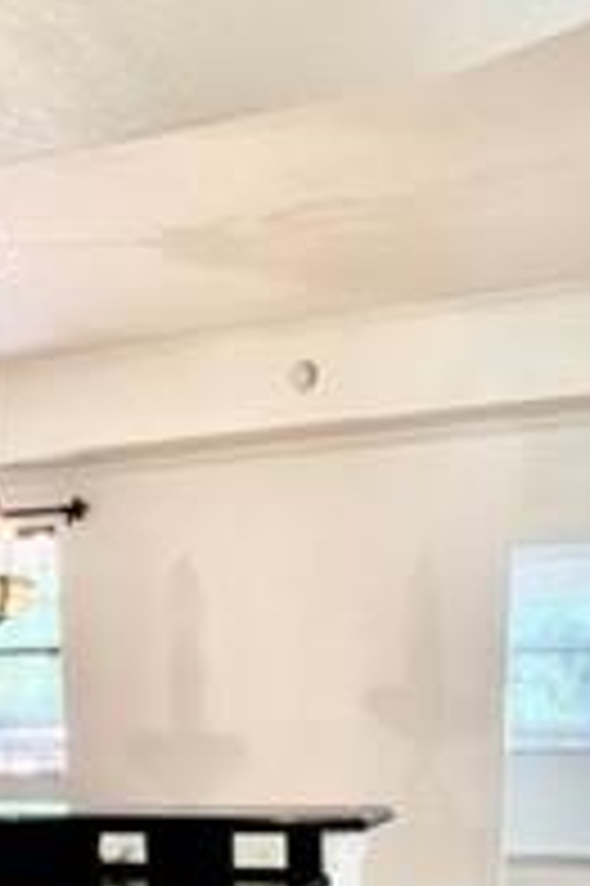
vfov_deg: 38.2
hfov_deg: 30.2
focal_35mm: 44
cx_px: 198
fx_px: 1083
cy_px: 935
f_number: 1.8
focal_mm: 1.57
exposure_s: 1/120
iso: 250
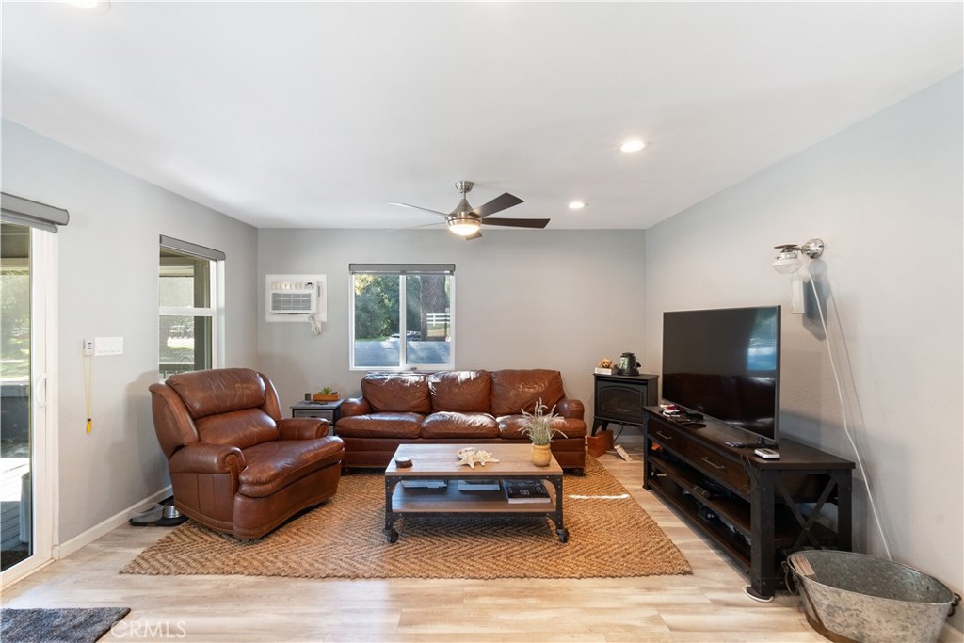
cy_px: 322
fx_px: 402
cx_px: 482
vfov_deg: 77.3
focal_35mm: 15
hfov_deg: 100.4
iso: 640
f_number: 13
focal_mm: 10
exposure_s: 1/2.5
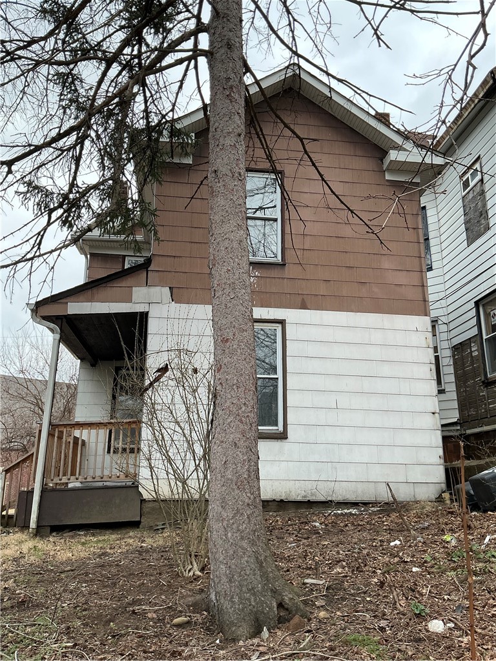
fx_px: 535
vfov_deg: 63.4
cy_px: 330
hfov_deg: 49.7
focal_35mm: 28
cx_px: 248
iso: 25
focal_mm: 3
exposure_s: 1/234
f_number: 1.8
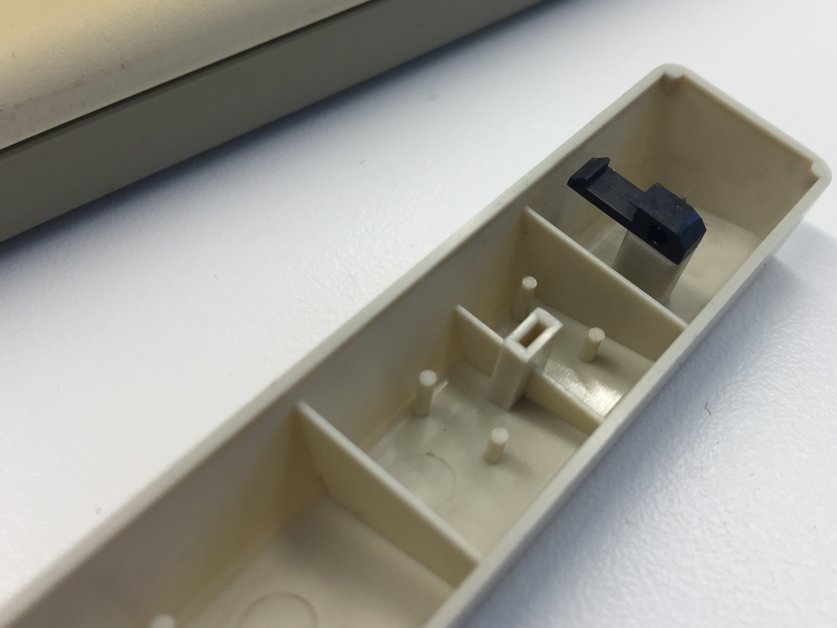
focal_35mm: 39
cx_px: 526
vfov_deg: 36.7
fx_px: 943
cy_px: 255
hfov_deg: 47.4
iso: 32
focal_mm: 4.15
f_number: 2.2
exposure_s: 1/50
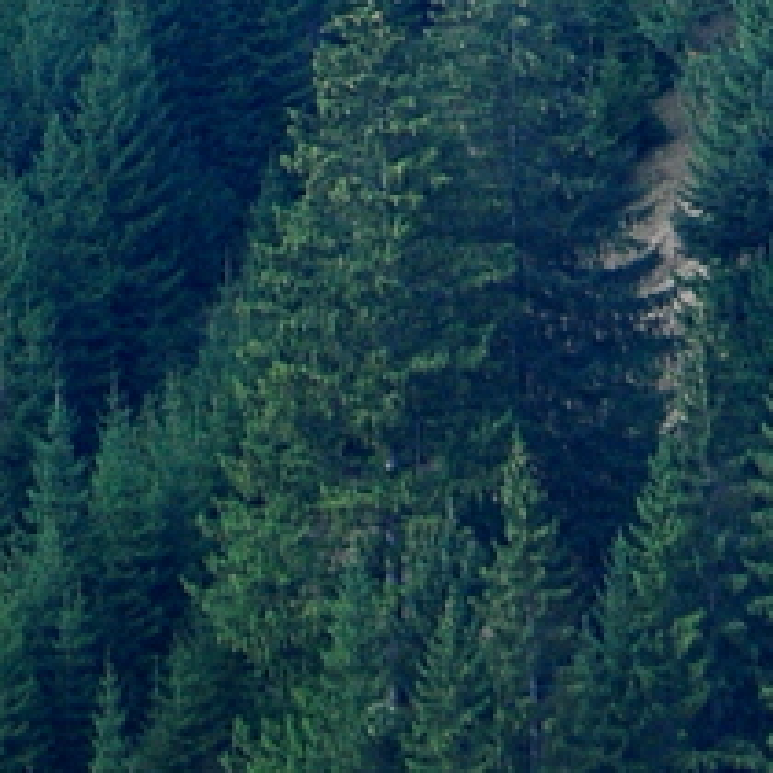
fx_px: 19313
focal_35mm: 764
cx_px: 539
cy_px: -1060
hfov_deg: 2.3
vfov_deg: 2.3
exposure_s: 1/400
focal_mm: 105
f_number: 5.6
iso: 400
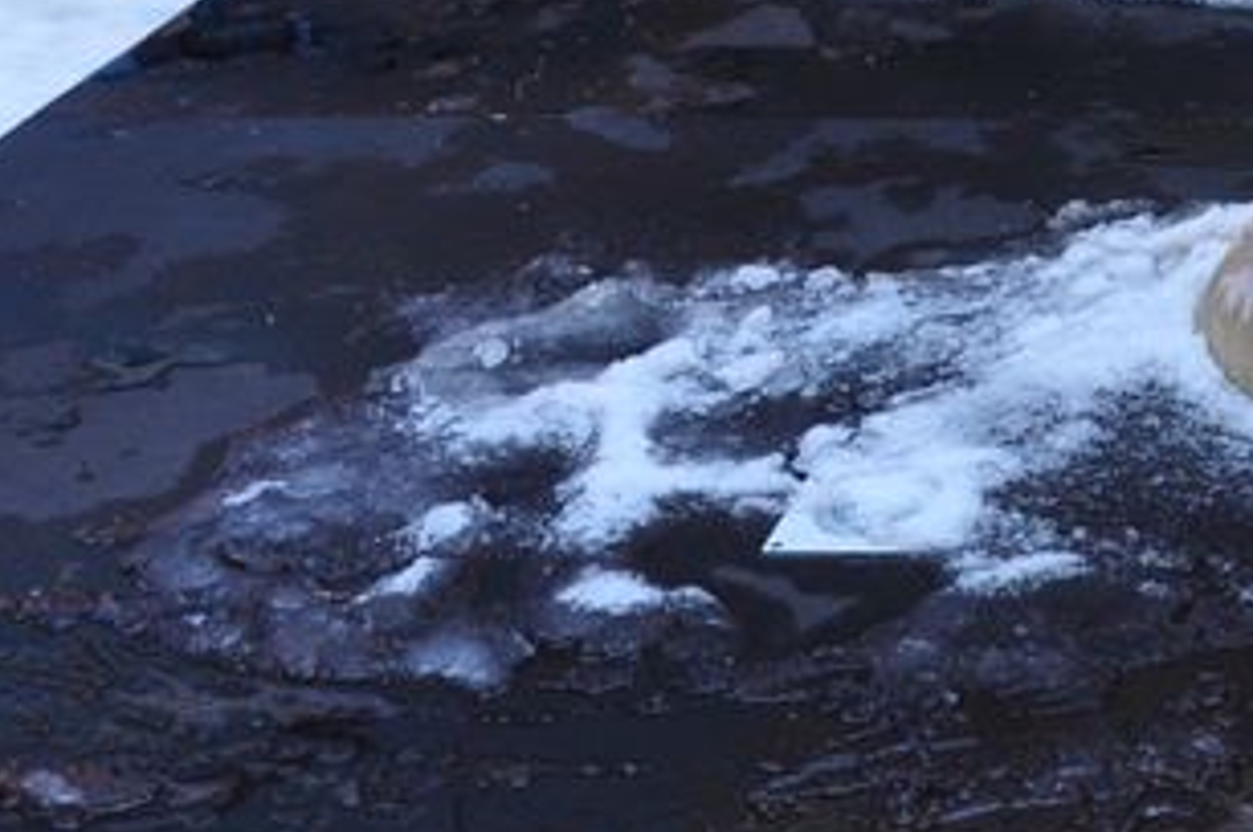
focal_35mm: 110
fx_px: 3824
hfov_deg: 16.5
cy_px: -469
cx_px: 2008
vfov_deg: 11.8
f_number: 6.3
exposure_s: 1/15
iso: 560
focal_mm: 22
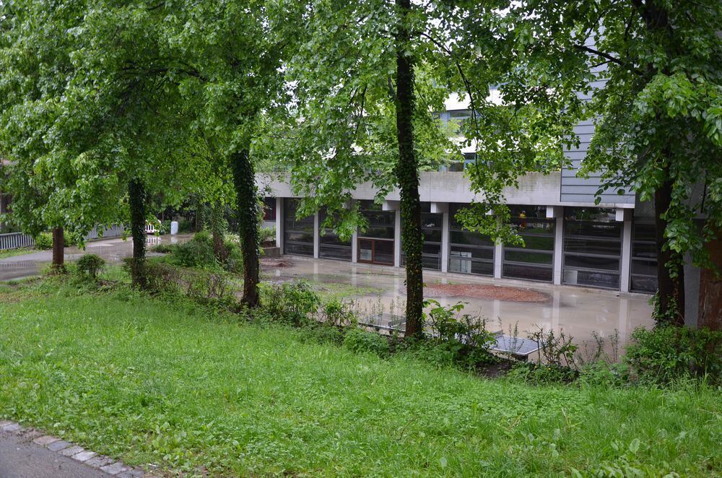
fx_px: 630
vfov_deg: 41.5
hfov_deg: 59.6
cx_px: 361
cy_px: 239
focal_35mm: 32
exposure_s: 1/60
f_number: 3.8
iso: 100
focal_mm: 21
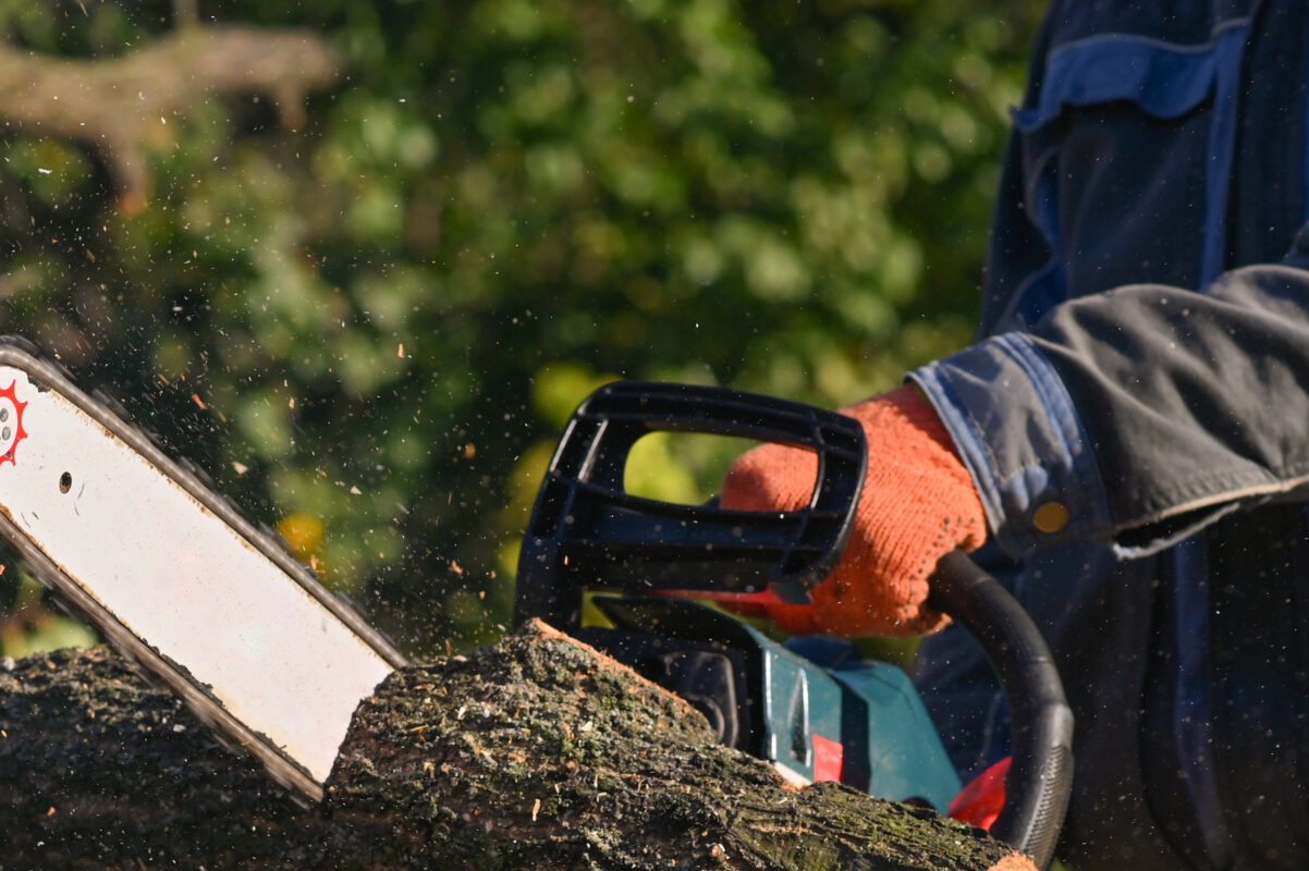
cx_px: 392
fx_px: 6577
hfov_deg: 11.3
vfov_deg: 7.6
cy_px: 762
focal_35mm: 181
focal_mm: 85
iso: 200
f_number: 5.6
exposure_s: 1/1250
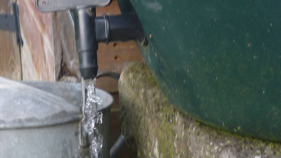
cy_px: 206
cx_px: 6
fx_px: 767
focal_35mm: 103
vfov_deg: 11.4
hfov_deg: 20.2
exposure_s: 1/60
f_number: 2.8
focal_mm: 5.5
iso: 80
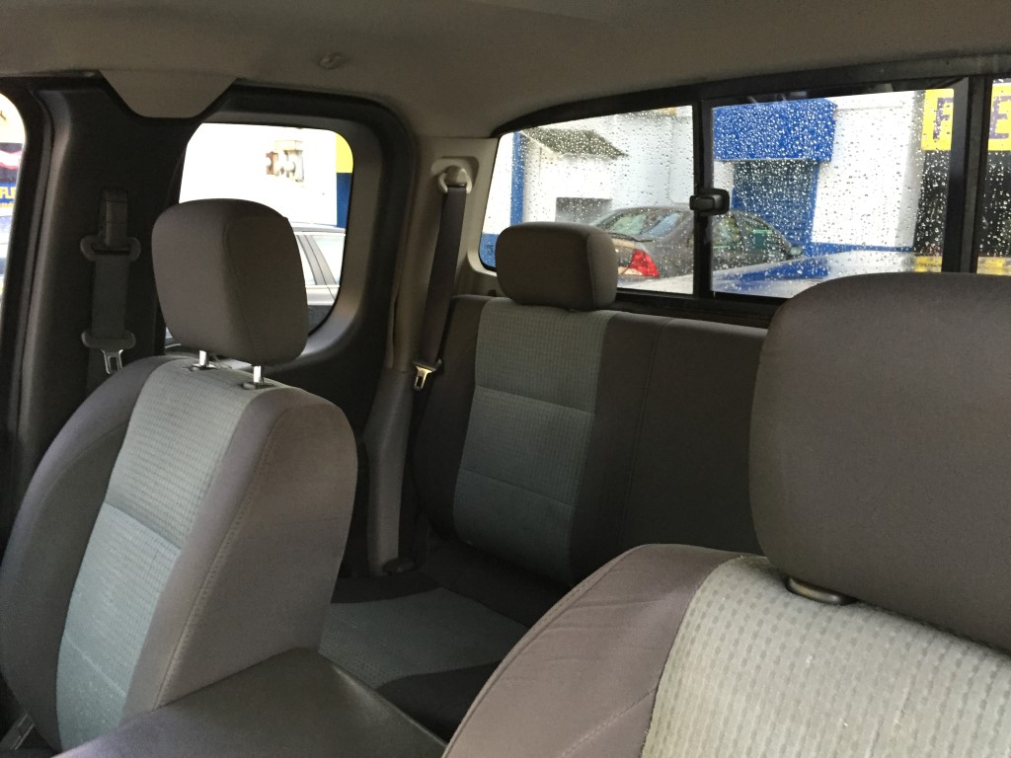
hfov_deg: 61.7
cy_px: 379
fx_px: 847
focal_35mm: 29
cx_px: 506
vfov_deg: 48.2
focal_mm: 4.15
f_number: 2.2
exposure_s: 1/30
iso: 160
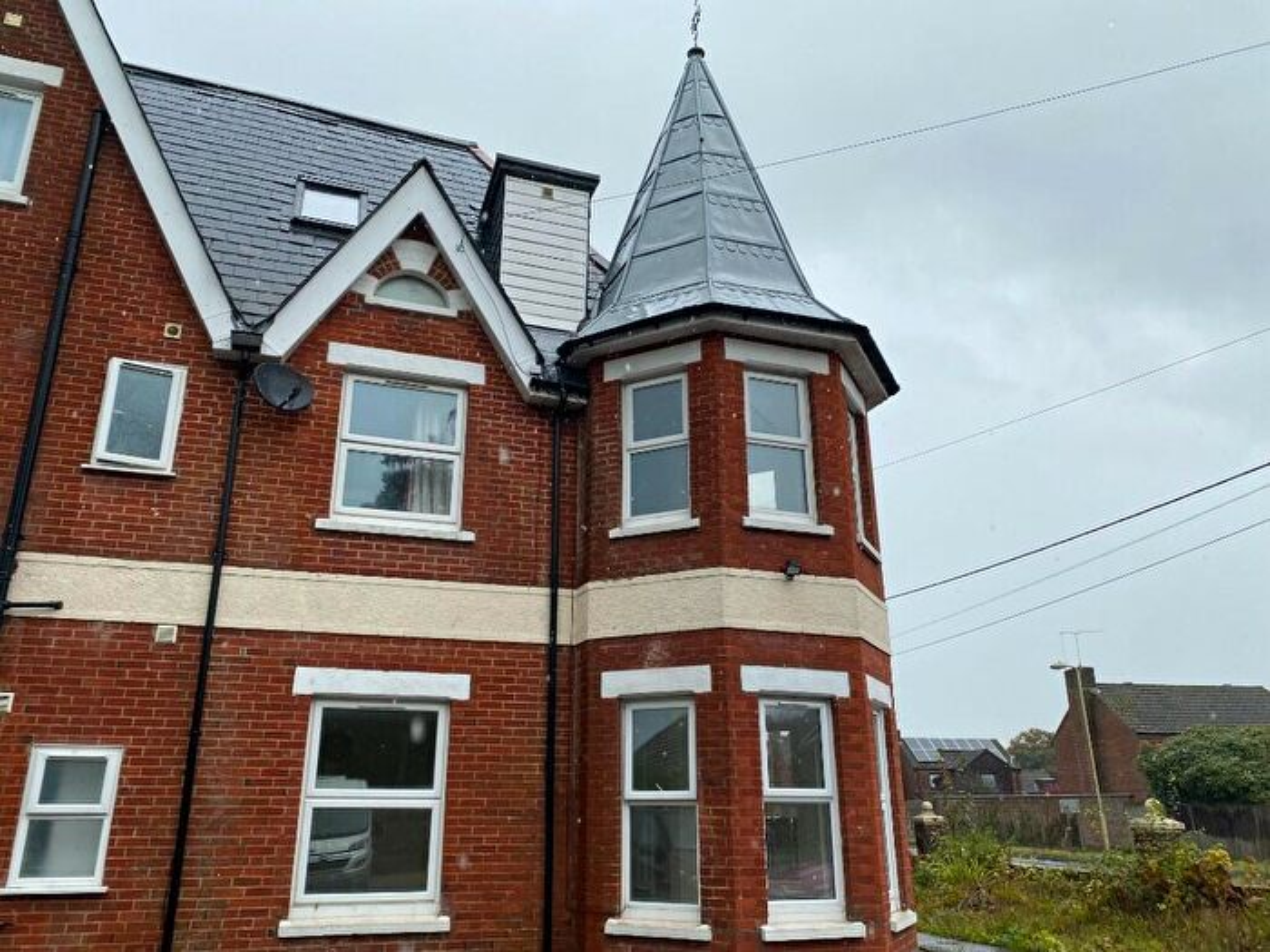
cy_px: 476
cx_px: 635
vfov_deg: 53.1
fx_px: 954
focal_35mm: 26
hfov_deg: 67.3
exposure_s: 1/647
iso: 32
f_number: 1.8
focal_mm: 4.25
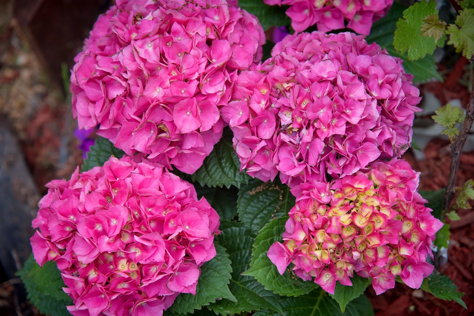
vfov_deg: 11.4
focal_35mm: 120
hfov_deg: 17.1
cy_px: 158
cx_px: 237
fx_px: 1580
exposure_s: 1/250
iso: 100
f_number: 5
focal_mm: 120
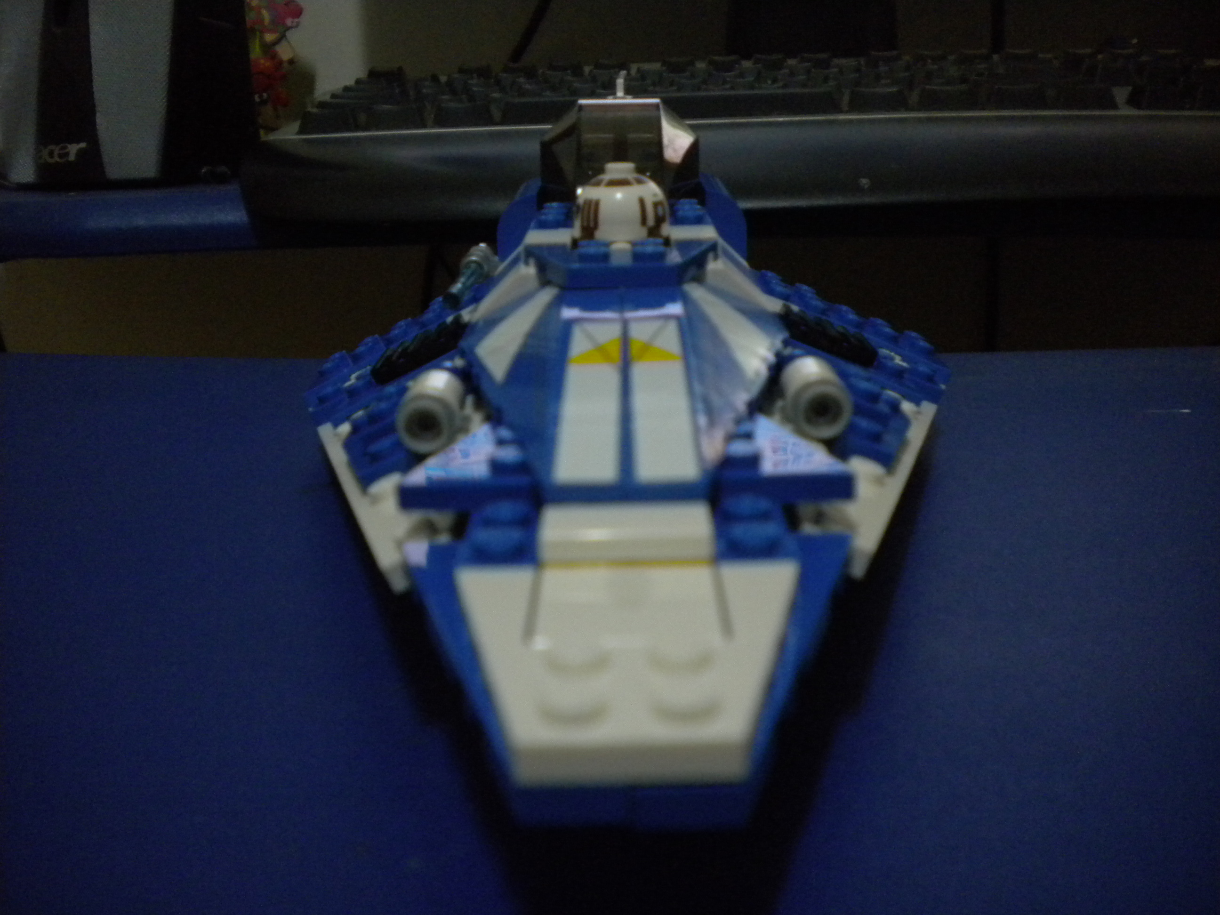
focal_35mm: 35
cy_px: 458
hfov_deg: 52.6
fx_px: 1234
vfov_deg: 40.7
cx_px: 610
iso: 400
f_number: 3.1
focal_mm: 6.3
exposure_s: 1/21
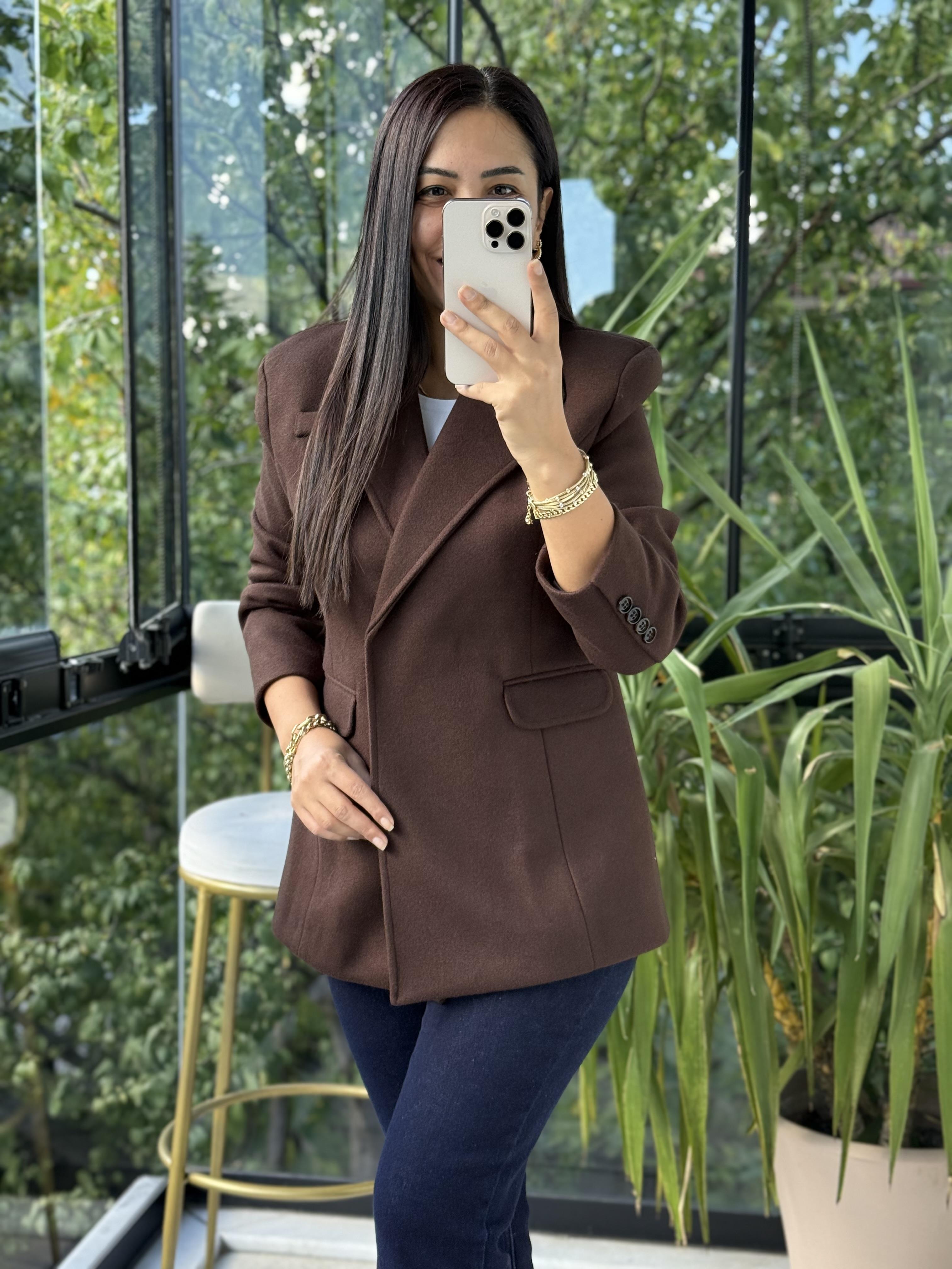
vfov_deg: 39.7
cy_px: 634
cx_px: 476
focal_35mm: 48
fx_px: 1760
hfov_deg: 30.3
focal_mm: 6.76
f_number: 1.78
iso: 80
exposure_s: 1/178
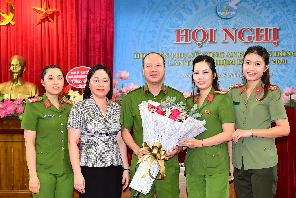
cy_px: 144
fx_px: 477
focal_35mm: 58
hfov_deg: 34.5
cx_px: 141
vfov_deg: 23.2
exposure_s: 1/125
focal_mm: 37
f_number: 4
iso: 2000
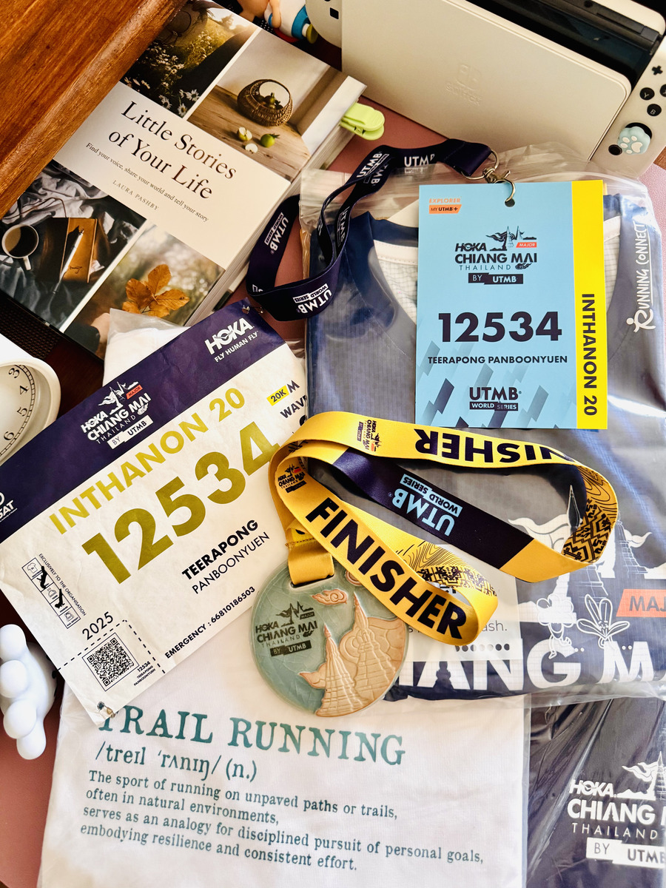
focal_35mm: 24
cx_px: 333
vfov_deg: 71.6
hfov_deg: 56.8
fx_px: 616
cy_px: 444
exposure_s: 1/60
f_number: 1.78
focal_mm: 6.76
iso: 400
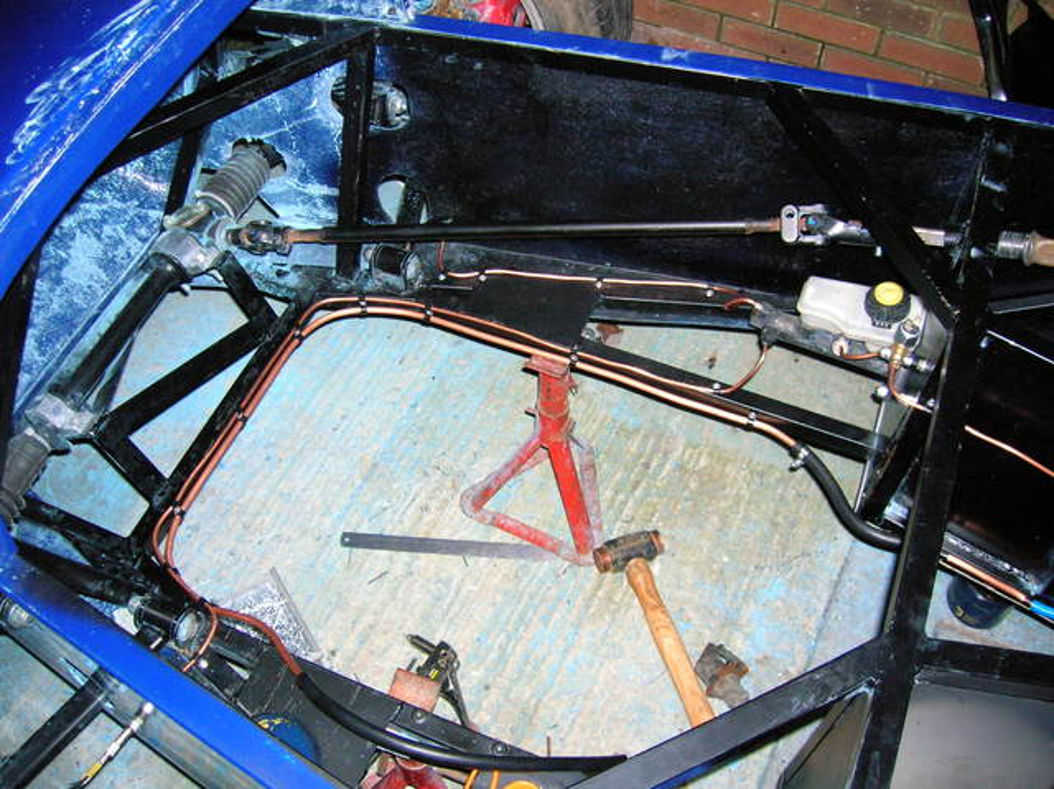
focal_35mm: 34
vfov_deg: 41.7
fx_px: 1034
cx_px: 527
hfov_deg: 54.0
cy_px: 394
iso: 174
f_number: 2.9
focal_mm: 5.7
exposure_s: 1/60.1
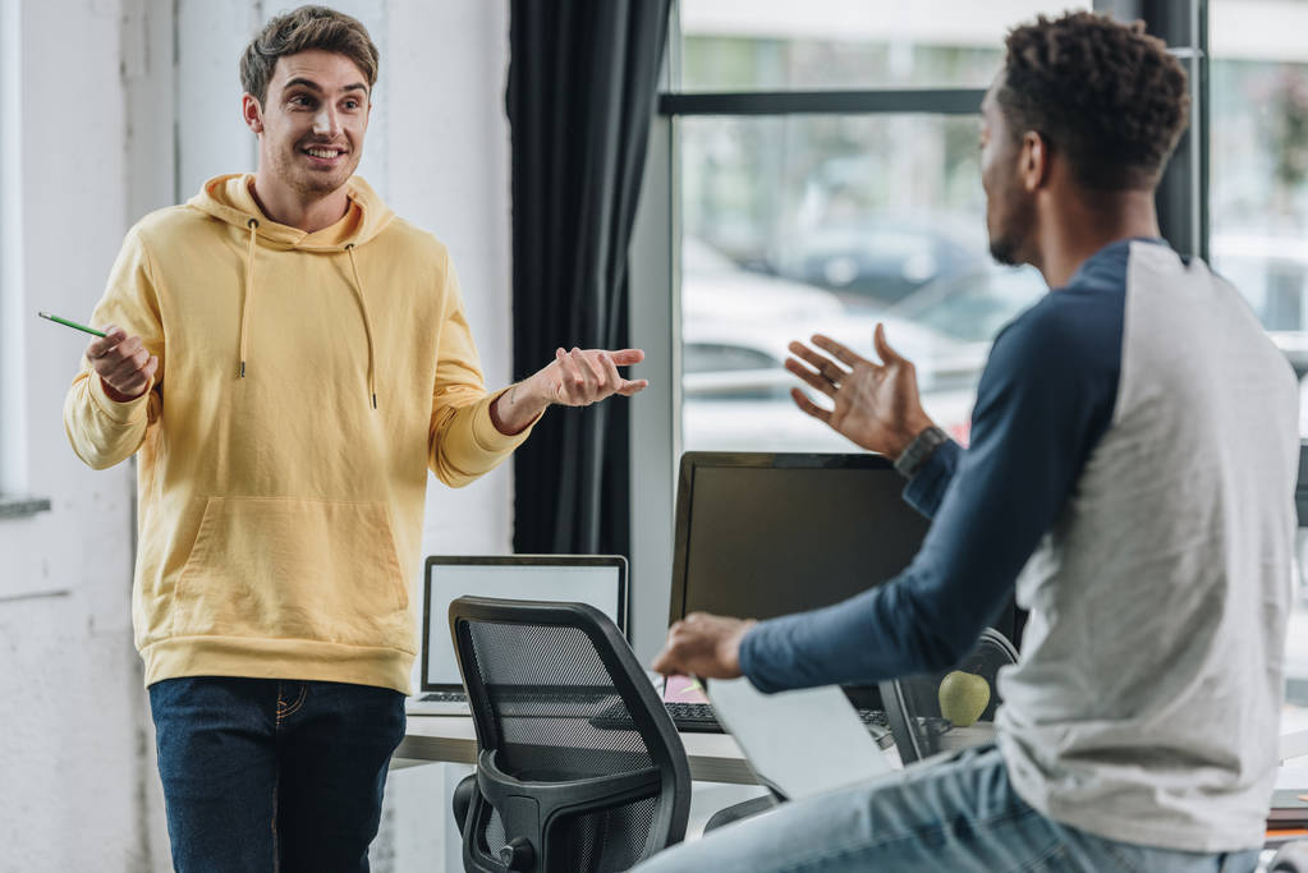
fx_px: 4725
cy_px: 436
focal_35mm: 130
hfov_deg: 15.8
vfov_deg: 10.6
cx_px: 654
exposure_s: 1/200
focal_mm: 130
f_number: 3.5
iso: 250
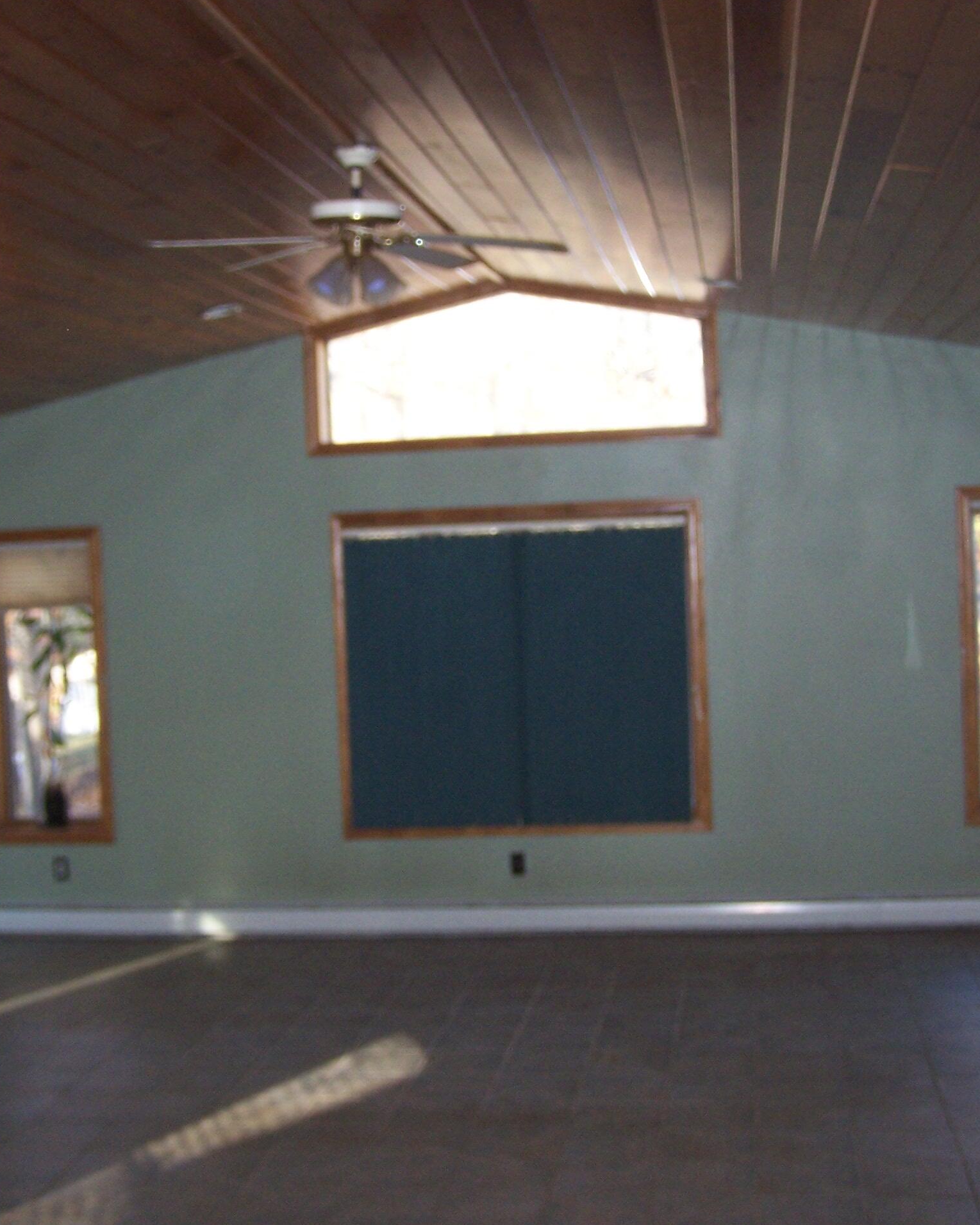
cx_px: 458
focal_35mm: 50
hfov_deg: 30.2
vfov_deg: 37.3
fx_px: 1813
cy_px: 611
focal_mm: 6.3
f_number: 2.8
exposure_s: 1/60
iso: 140
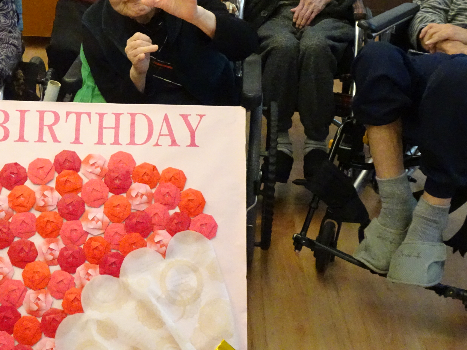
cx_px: 141
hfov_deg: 34.5
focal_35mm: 55
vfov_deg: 26.3
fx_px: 742
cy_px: 104
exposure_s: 1/60
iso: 1250
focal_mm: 4.75
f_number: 3.5
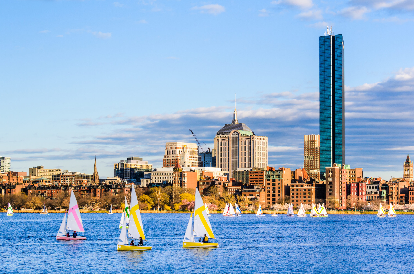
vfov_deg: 15.6
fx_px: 999
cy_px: 137
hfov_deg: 23.4
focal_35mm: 87
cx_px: 207
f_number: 6.3
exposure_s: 1/160
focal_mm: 58
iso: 200
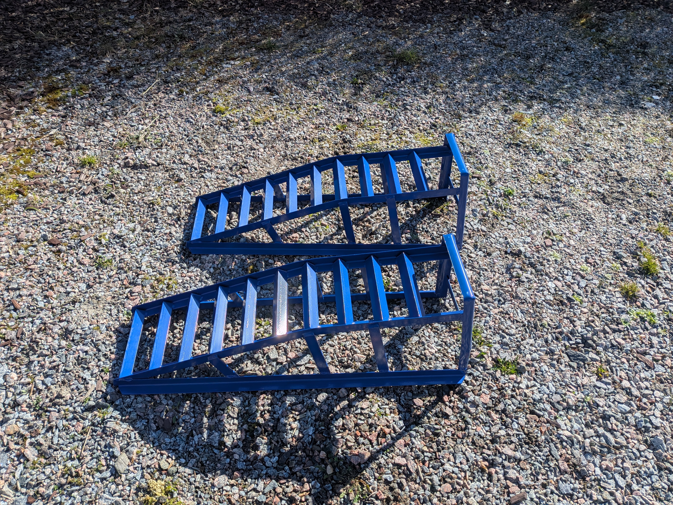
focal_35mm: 24
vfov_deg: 56.8
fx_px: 467
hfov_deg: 71.6
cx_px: 336
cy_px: 252
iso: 29
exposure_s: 1/10753
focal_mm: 4.53
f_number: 1.7
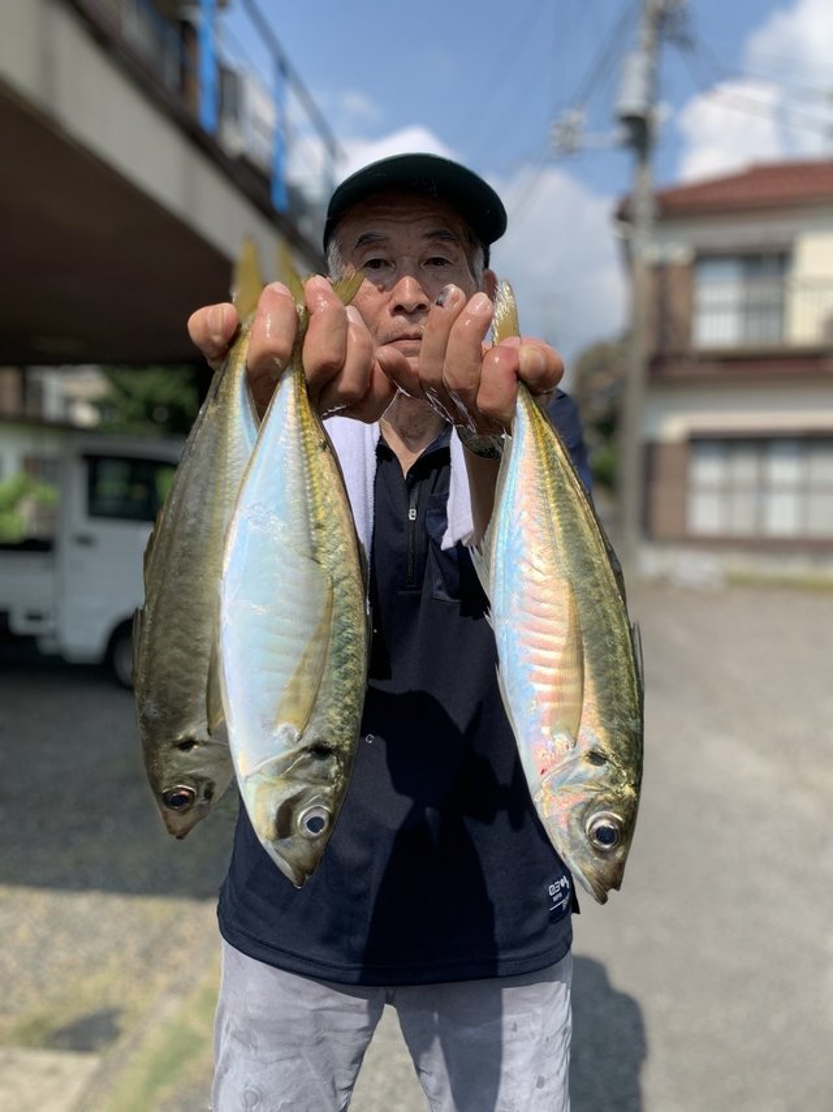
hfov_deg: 53.0
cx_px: 416
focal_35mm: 26
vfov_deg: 67.3
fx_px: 835
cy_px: 556
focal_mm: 4.25
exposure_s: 1/2421
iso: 25
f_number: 1.8
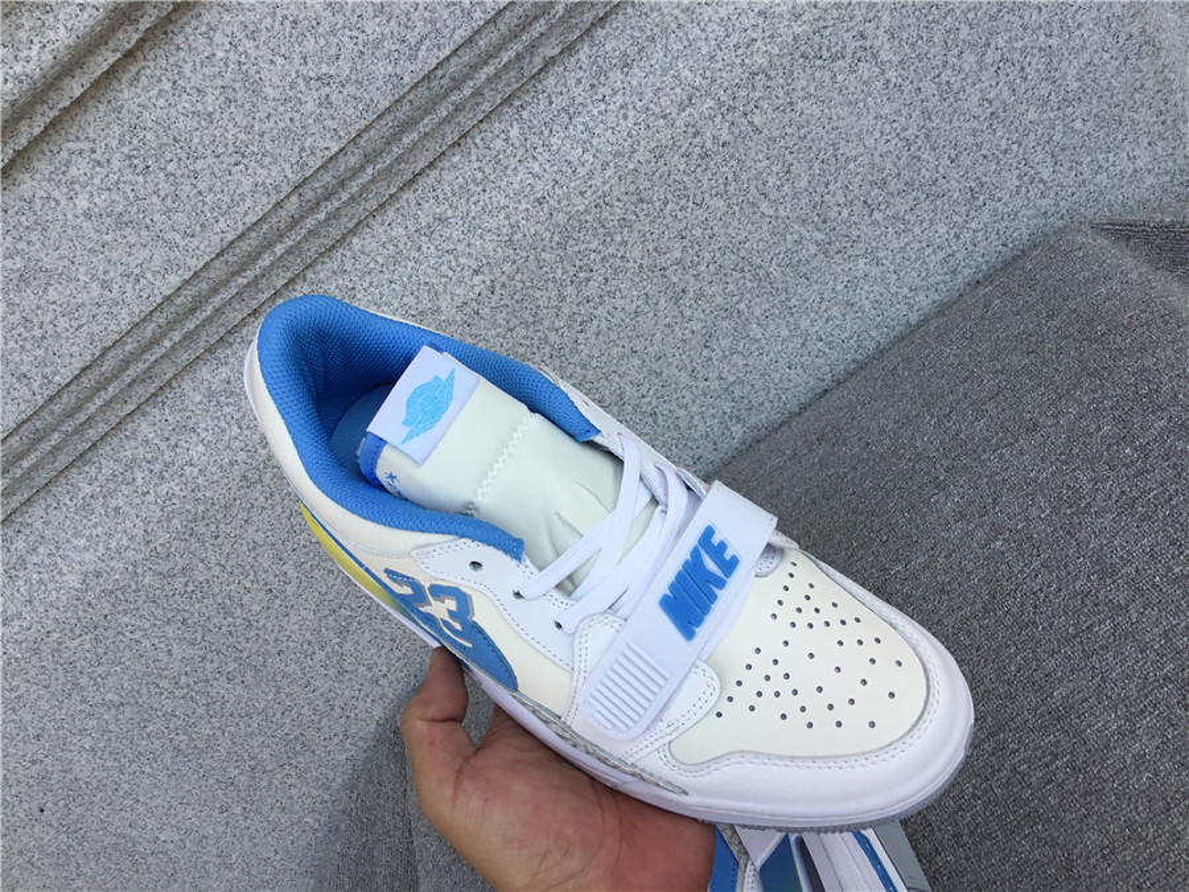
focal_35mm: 31
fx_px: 1065
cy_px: 446
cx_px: 594
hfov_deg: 58.4
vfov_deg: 45.4
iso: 25
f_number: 2.4
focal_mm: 3.3
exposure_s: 1/604
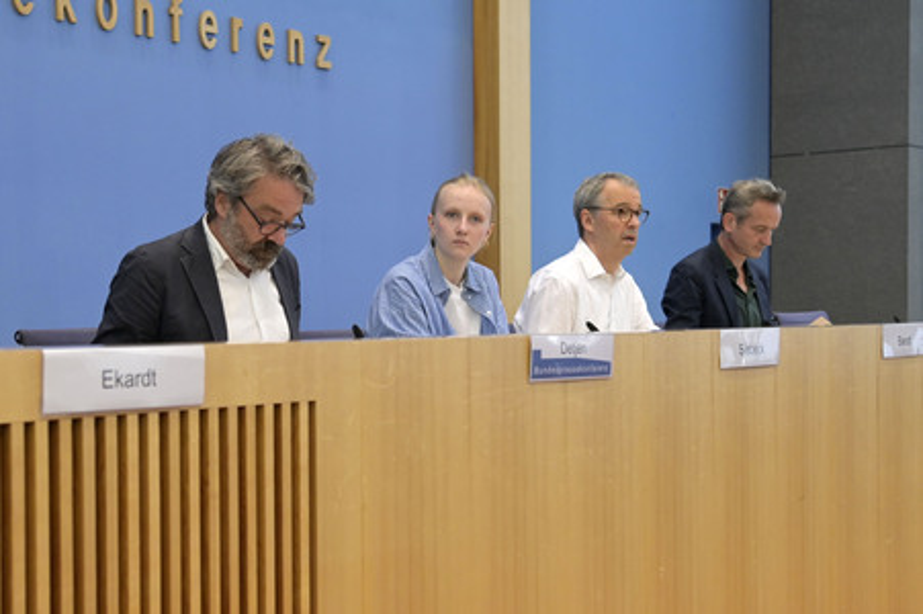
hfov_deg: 48.5
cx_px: 462
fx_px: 1025
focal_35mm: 40
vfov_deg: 33.4
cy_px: 307
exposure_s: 1/1250
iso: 4000
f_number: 4
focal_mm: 40
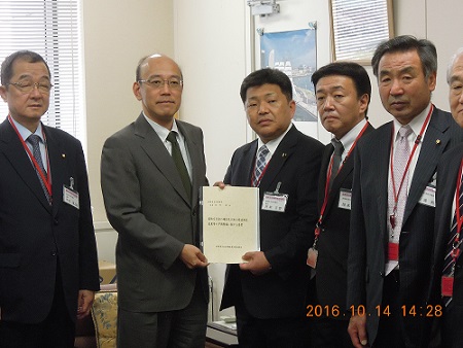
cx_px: 232
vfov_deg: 14.8
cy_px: 174
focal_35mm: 100
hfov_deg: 19.6
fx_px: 1338
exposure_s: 1/25
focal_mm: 17.9
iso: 800
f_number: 5.5
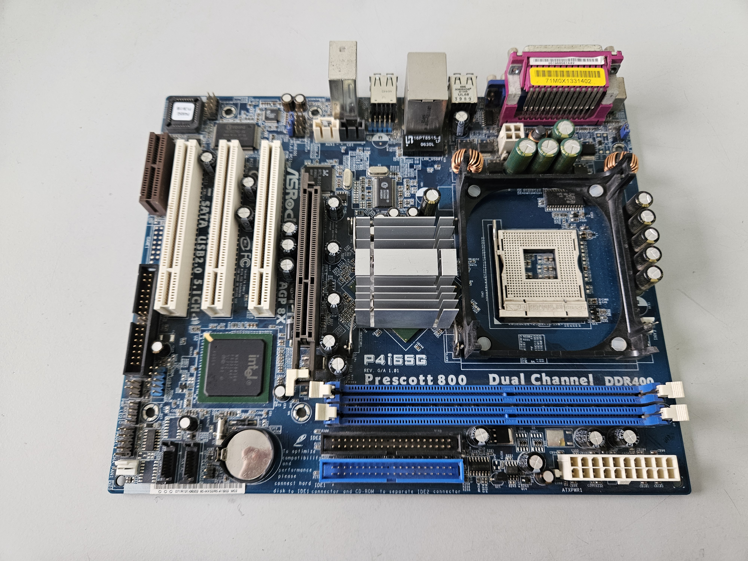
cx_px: 374
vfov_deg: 58.9
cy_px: 280
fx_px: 497
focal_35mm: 23
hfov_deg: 73.9
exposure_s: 1/100
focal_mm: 5.4
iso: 250
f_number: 1.8
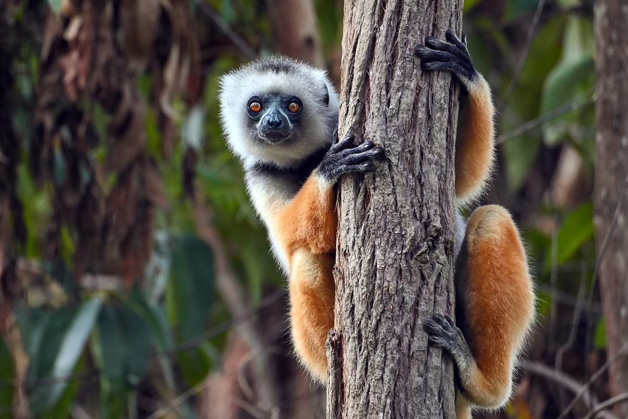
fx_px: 10466
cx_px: 314
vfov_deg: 2.3
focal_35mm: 600
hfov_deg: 3.4
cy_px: 210
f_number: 6.3
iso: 800
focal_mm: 600
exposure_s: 1/320
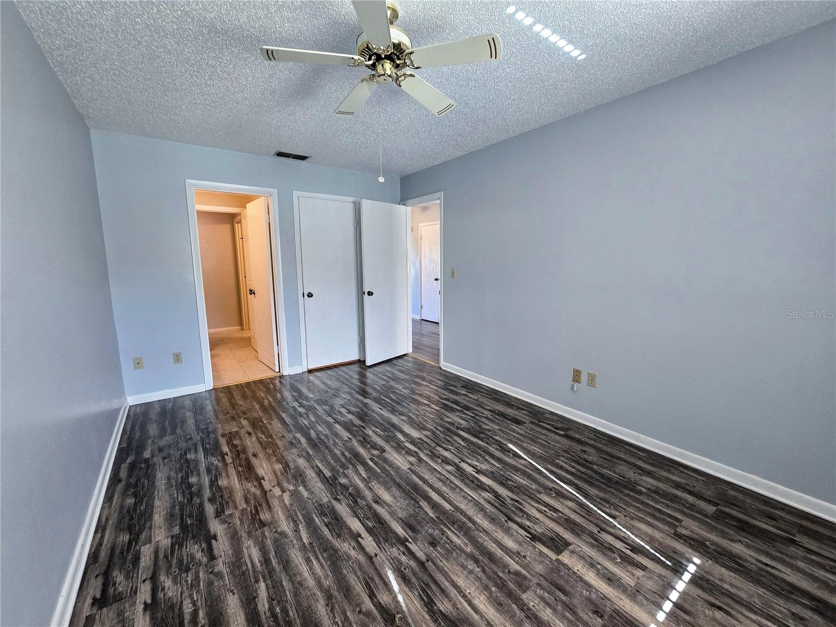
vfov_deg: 89.9
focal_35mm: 13
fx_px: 314
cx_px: 418
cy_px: 314
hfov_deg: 106.2
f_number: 2.2
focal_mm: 2.2
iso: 200
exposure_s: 1/60
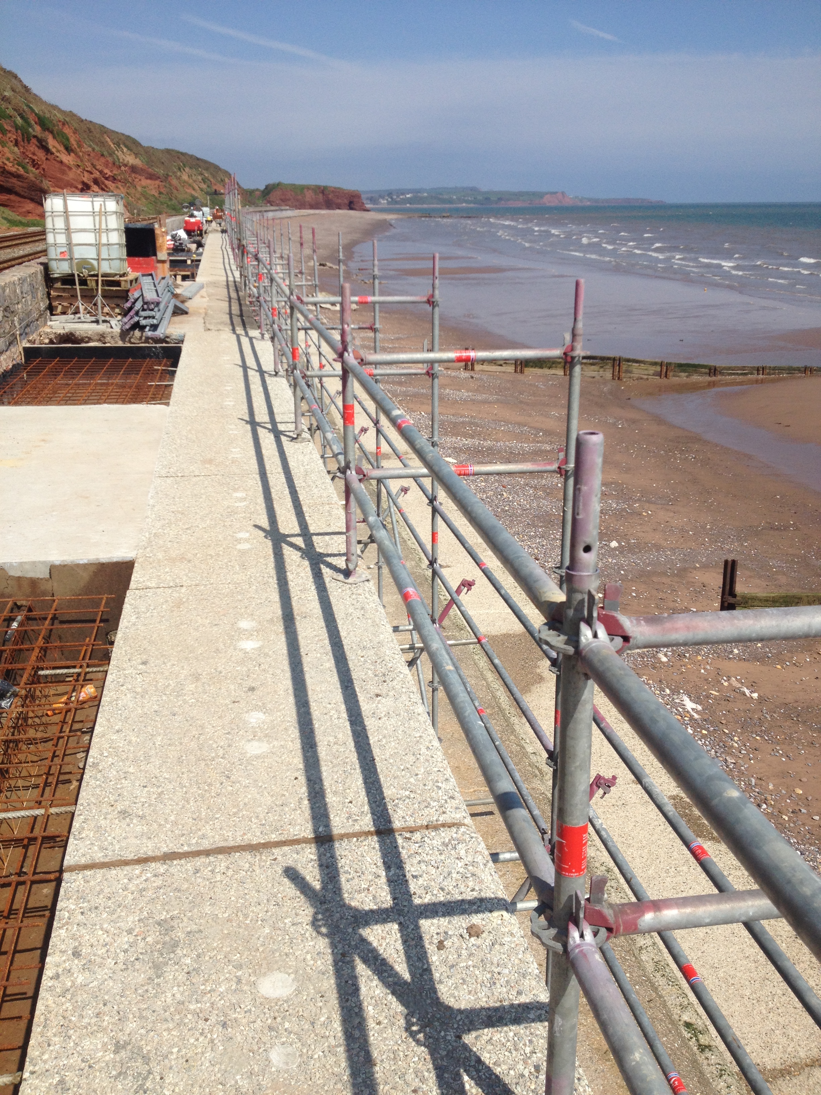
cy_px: 548
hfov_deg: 40.7
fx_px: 1107
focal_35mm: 35
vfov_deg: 52.6
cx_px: 410
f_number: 2.4
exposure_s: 1/2907
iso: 50
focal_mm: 4.28
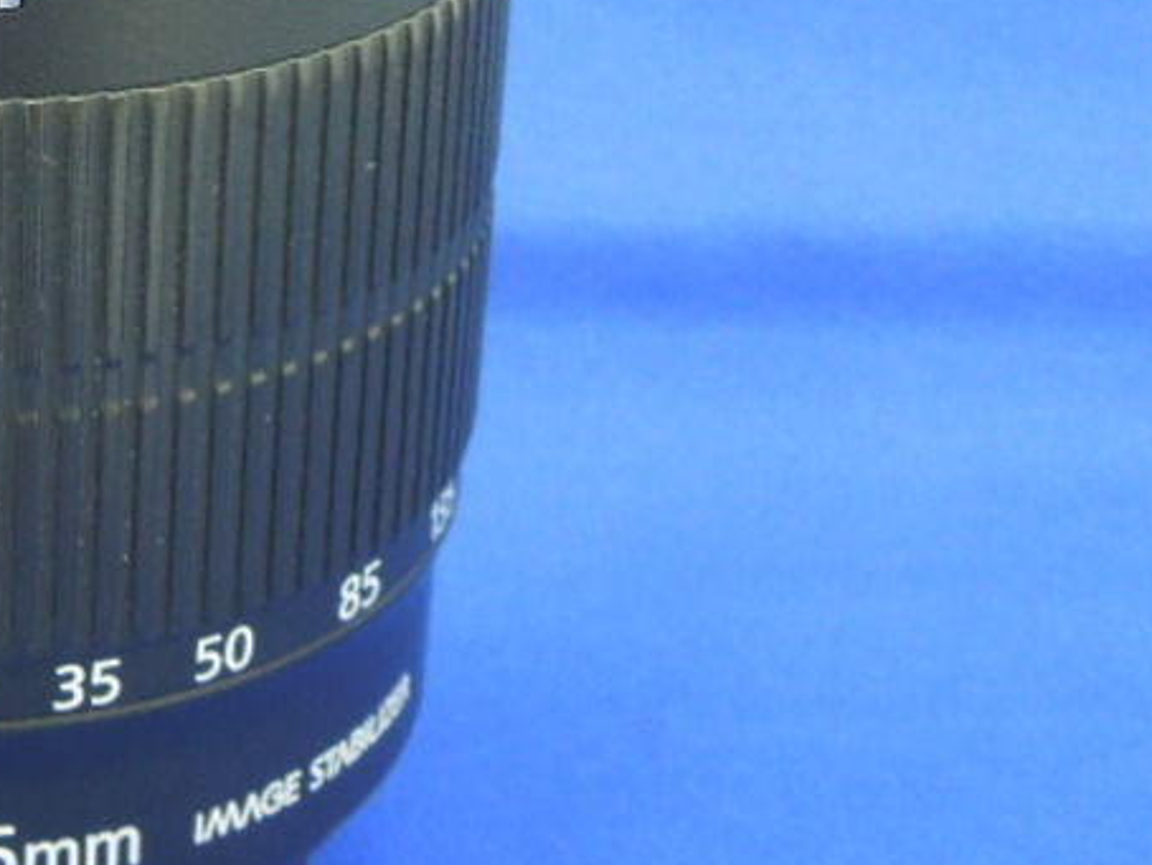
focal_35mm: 103
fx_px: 3430
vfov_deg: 14.2
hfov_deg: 18.4
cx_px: -99
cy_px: 89
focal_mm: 7
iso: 400
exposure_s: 1/13
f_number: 3.8
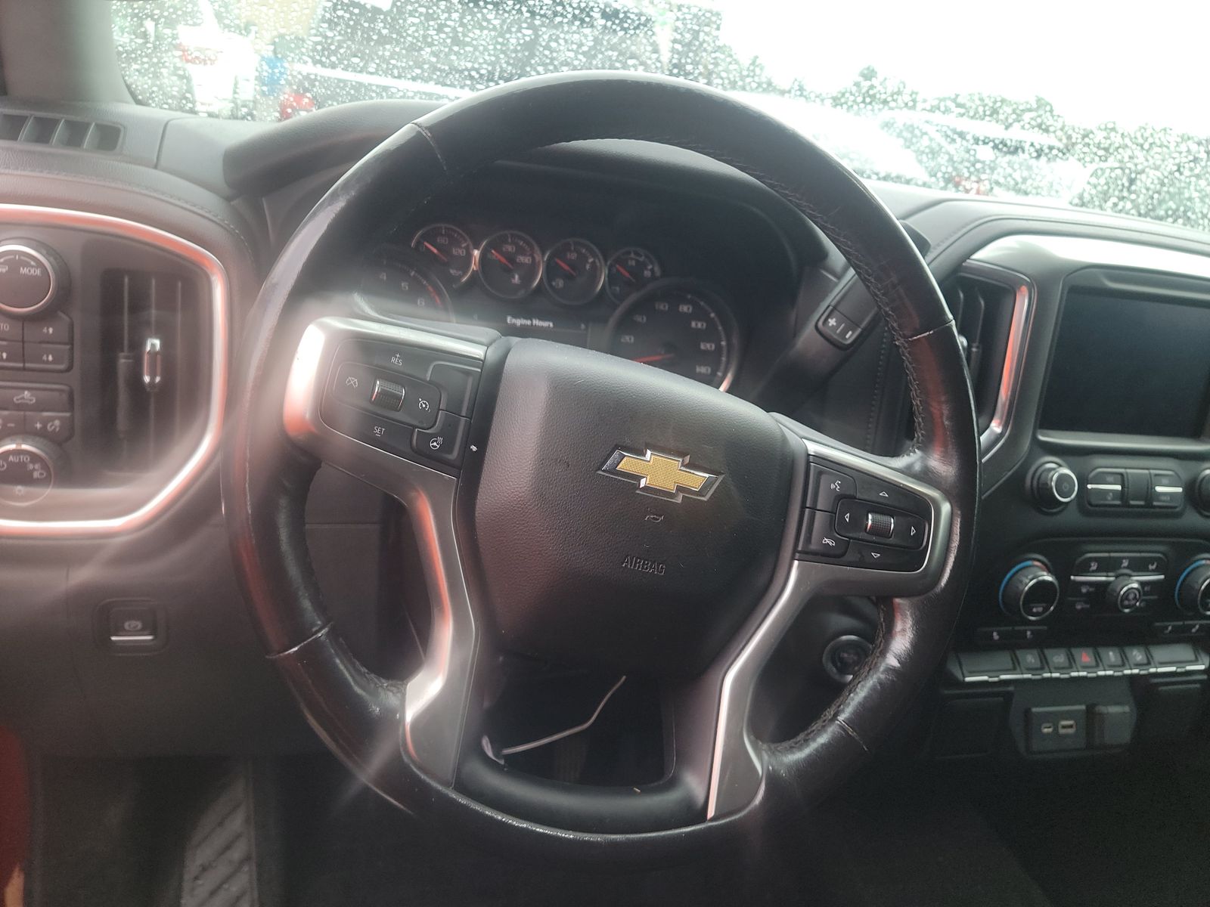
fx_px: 839
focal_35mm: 24
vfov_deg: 56.8
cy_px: 454
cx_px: 605
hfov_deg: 71.6
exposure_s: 1/59
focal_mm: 6.7
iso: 179
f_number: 1.8
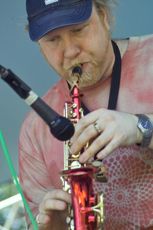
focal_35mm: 179
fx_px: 1141
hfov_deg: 7.7
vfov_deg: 11.5
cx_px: 76
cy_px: 115
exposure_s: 1/180
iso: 200
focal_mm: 105
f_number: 4
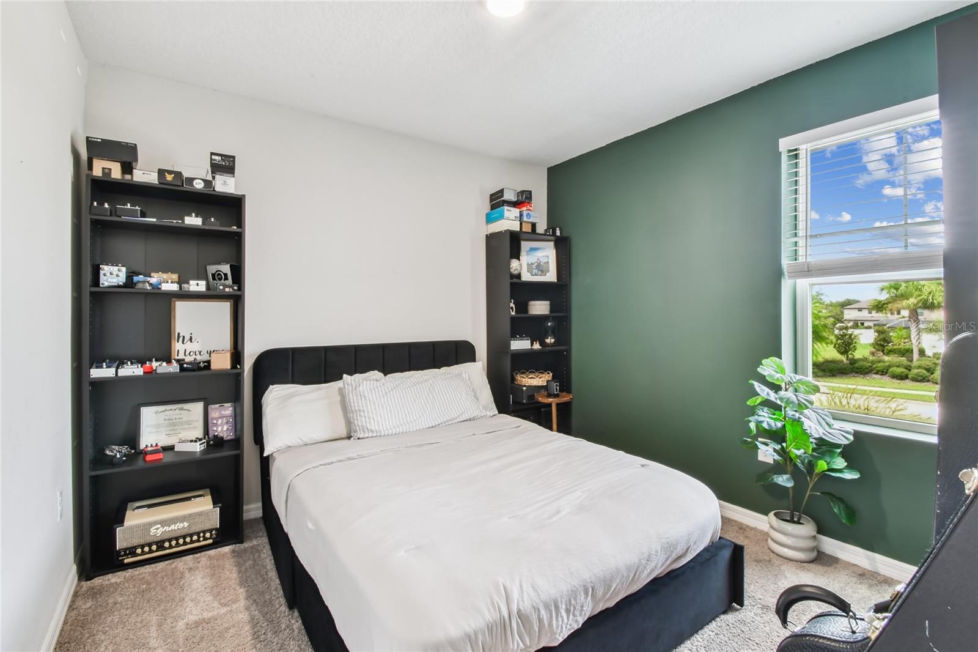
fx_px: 407
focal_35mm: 15
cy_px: 326
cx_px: 489
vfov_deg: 77.3
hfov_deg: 100.4
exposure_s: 1.6
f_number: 22
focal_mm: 10
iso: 100
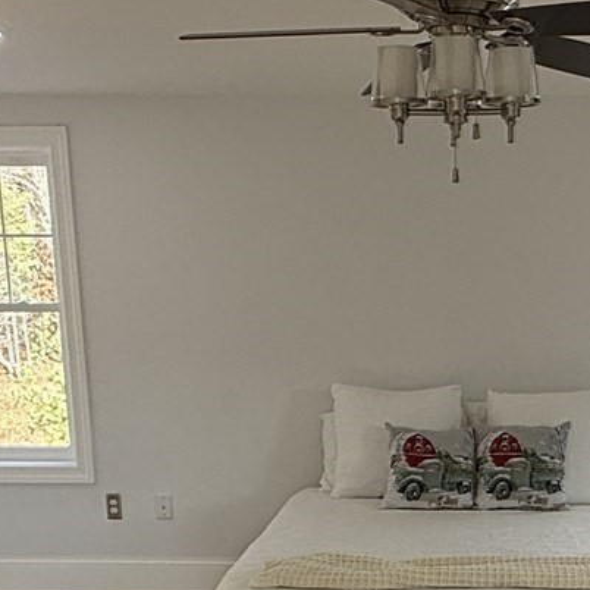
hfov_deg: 26.7
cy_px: 643
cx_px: 483
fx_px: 1215
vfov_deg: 25.4
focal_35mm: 63
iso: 64
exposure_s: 1/144
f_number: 2.2
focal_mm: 2.22
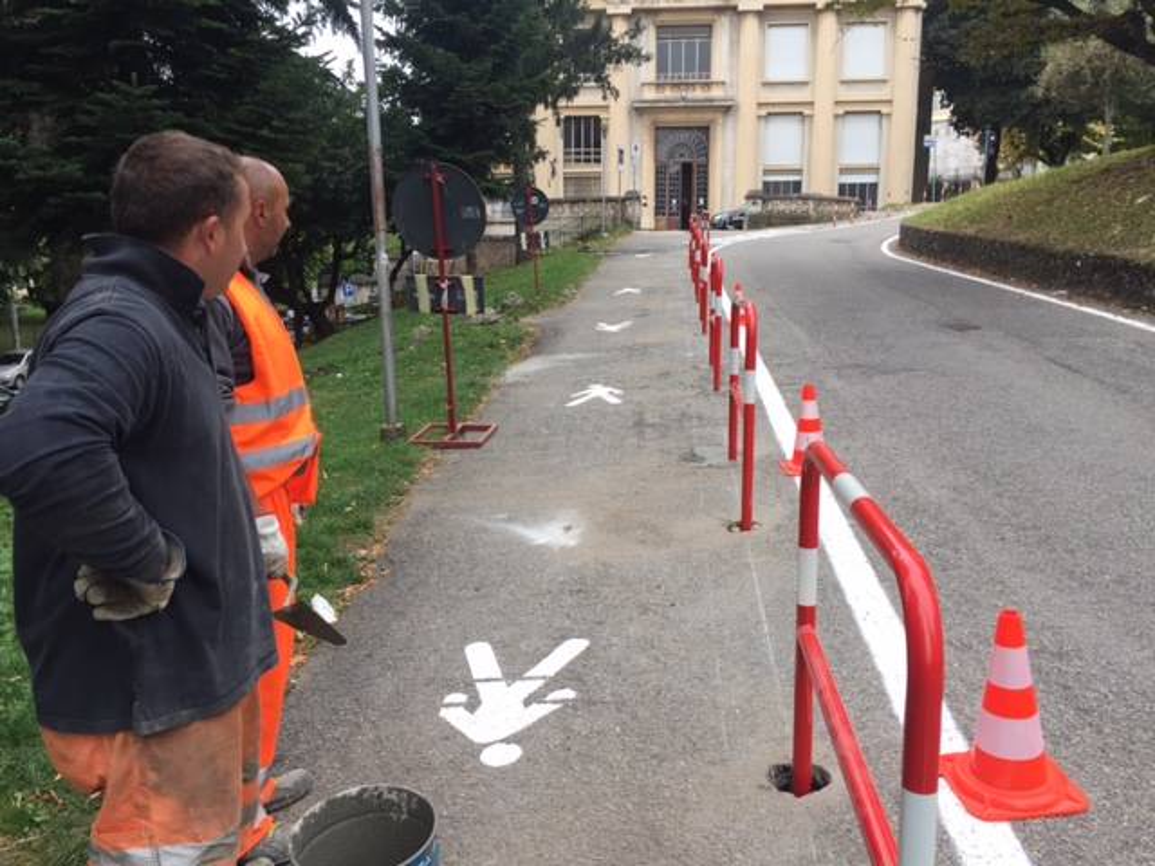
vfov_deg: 48.2
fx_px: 968
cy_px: 433
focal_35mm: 29
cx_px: 578
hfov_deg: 61.7
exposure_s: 1/153
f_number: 2.2
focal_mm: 4.15
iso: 32
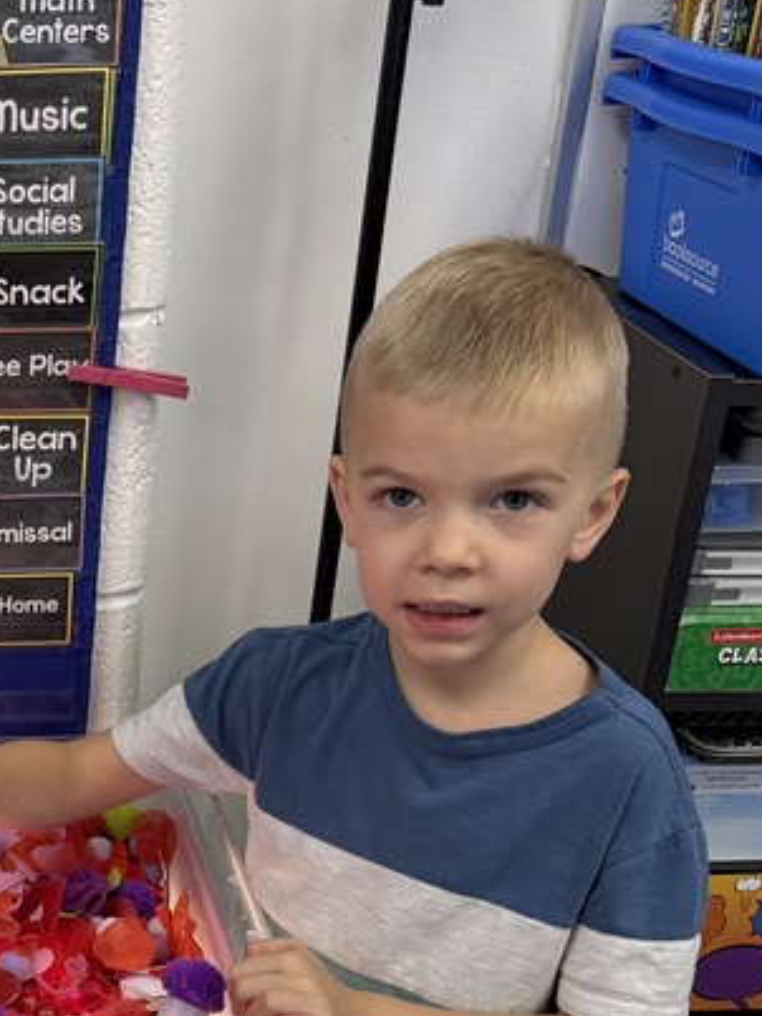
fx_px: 1791
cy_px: 870
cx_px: -136
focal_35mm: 61
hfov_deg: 22.3
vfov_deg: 30.6
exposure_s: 1/60
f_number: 1.78
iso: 200
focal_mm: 6.76
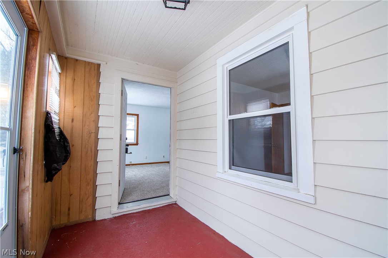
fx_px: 162
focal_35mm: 15
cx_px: 194
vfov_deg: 77.3
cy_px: 129
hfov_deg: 100.4
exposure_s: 1.3
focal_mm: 10
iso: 250
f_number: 11
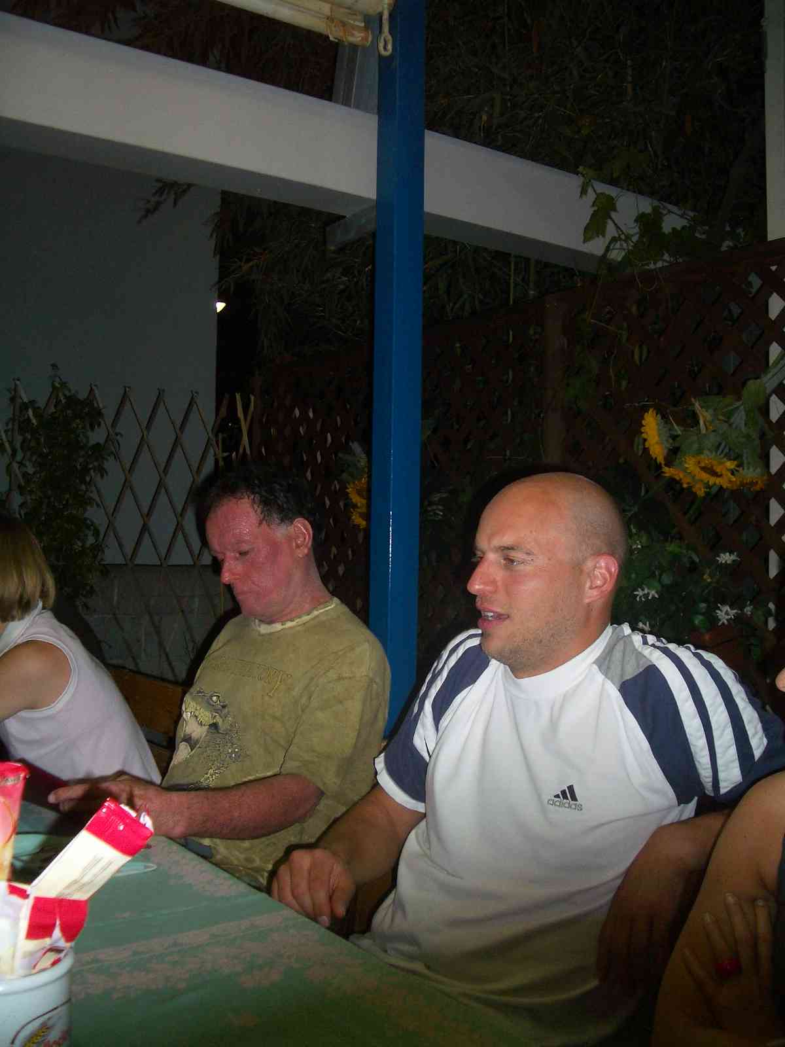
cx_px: 392
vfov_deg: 52.6
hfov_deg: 40.7
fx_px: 1058
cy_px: 524
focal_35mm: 35
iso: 100
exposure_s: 1/60
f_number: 2.6
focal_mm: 5.8
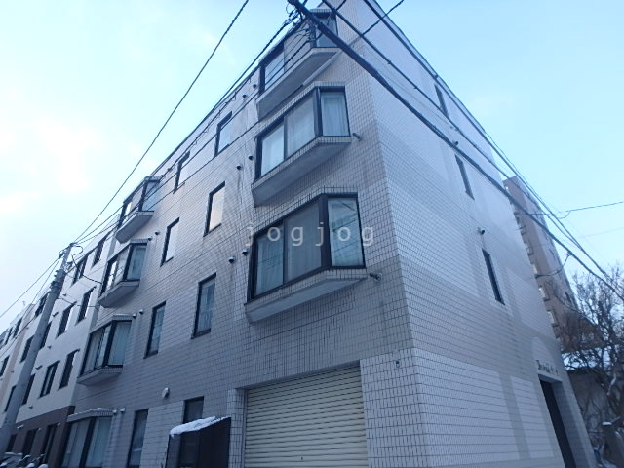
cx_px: 312
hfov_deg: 79.0
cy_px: 234
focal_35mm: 21
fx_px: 379
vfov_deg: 63.4
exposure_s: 1/80
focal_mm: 3.7
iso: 125
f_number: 3.5
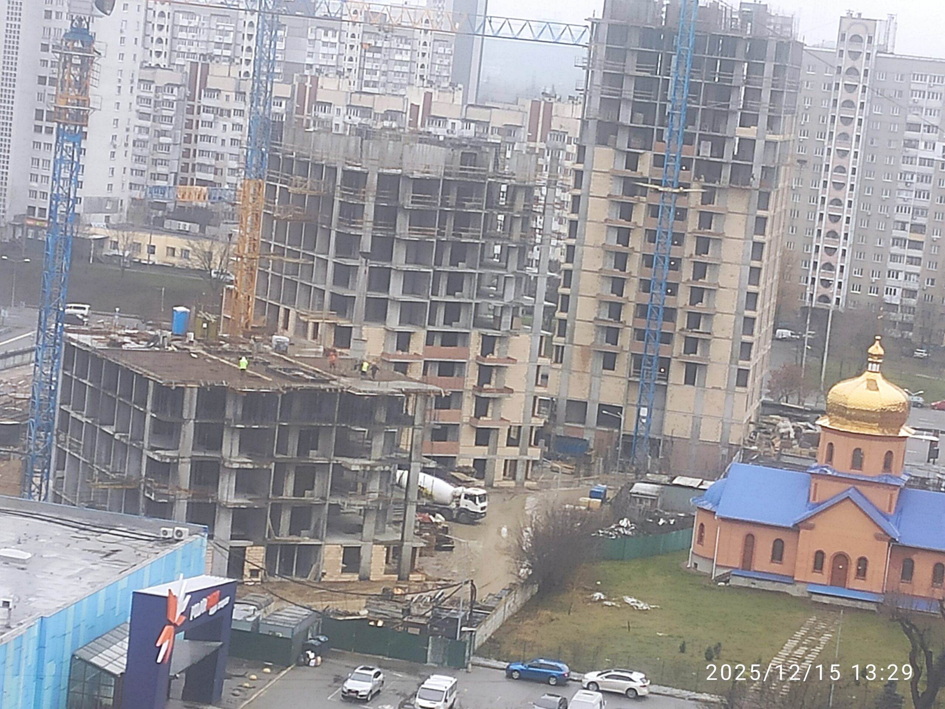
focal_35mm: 25
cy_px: 354
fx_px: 682
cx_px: 472
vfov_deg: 54.9
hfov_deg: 69.4
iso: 112
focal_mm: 4.74
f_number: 1.79
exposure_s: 1/105
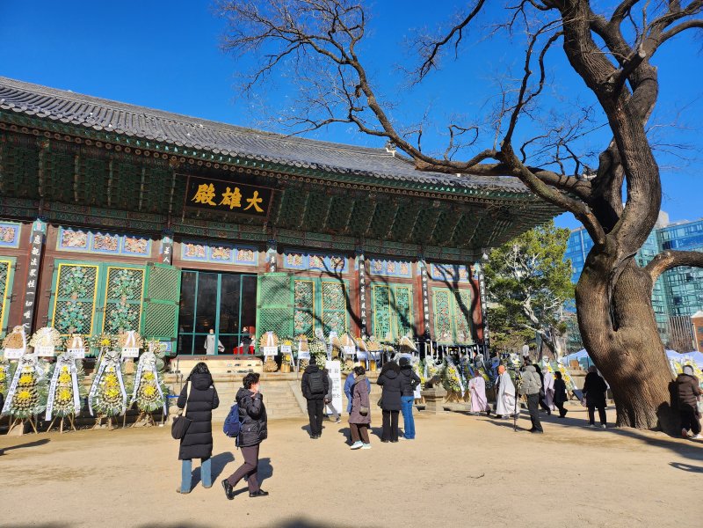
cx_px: 352
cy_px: 264
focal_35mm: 24
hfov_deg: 71.6
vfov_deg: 56.8
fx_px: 487
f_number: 1.8
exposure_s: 1/2410
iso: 50
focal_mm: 5
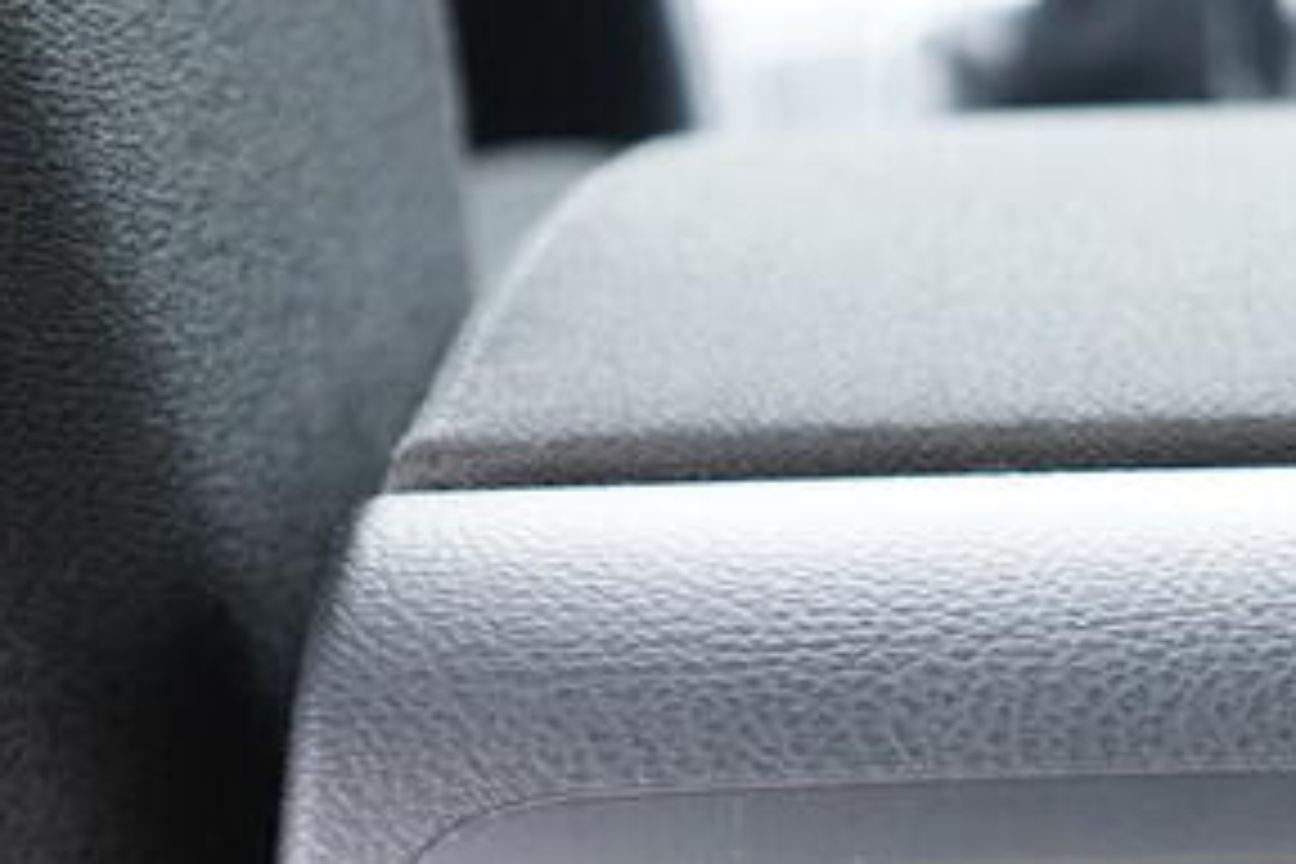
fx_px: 4608
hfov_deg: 15.9
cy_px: 1379
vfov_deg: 10.3
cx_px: 1035
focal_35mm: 128
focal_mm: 24
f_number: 2.8
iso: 1000
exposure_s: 1/40
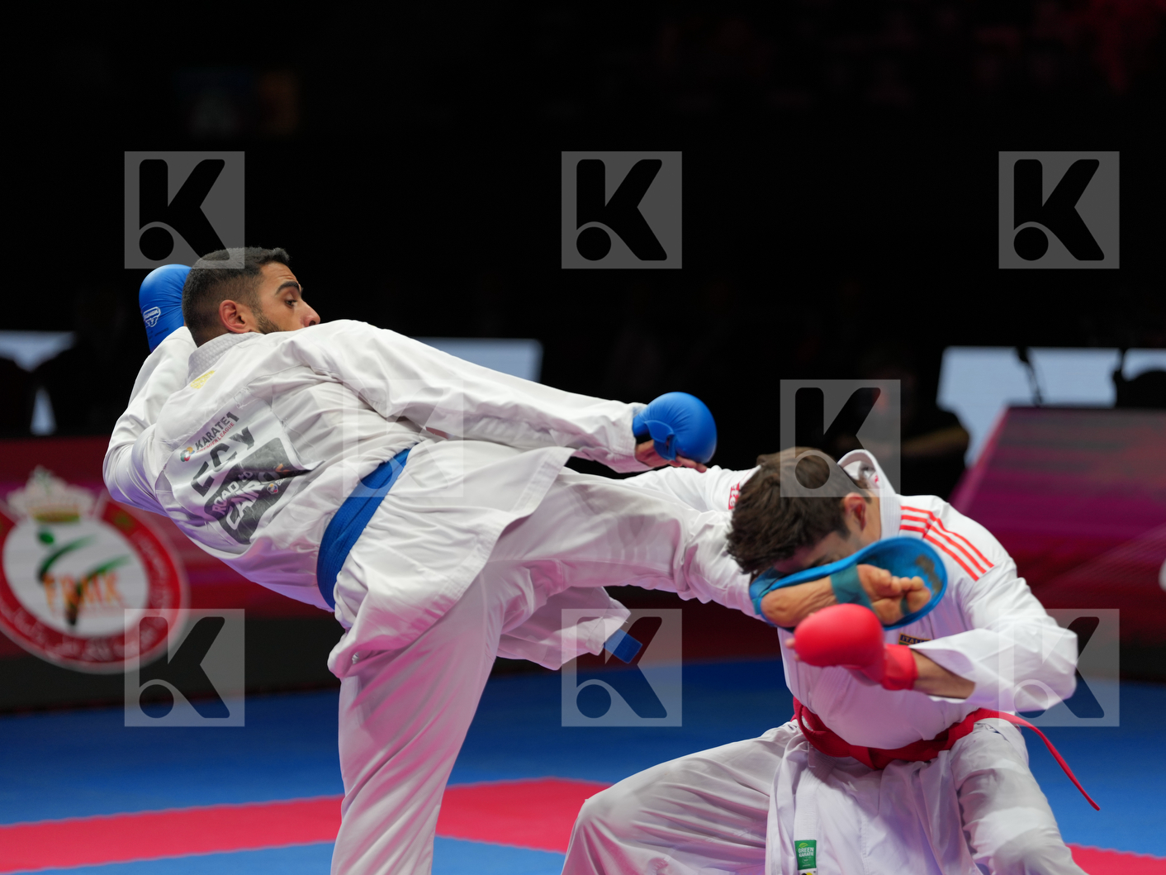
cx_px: 622
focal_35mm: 183
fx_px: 6164
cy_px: 439
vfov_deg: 8.1
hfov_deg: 10.8
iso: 500
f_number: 2.8
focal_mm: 168
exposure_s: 1/1000
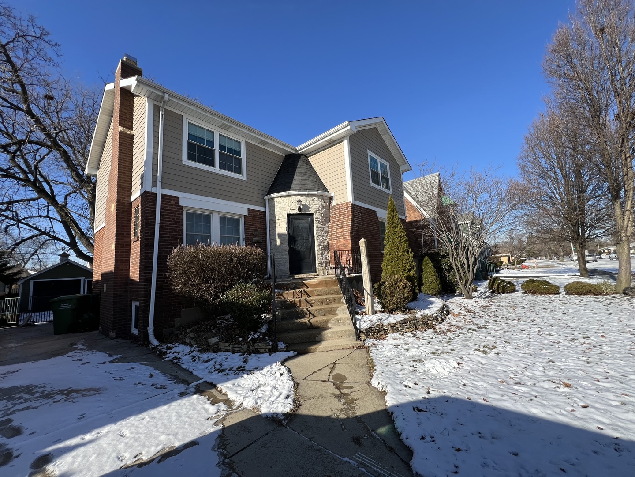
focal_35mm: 13
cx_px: 318
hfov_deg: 106.2
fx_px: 238
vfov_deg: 89.9
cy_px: 238
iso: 32
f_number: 1.8
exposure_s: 1/1074
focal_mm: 1.57
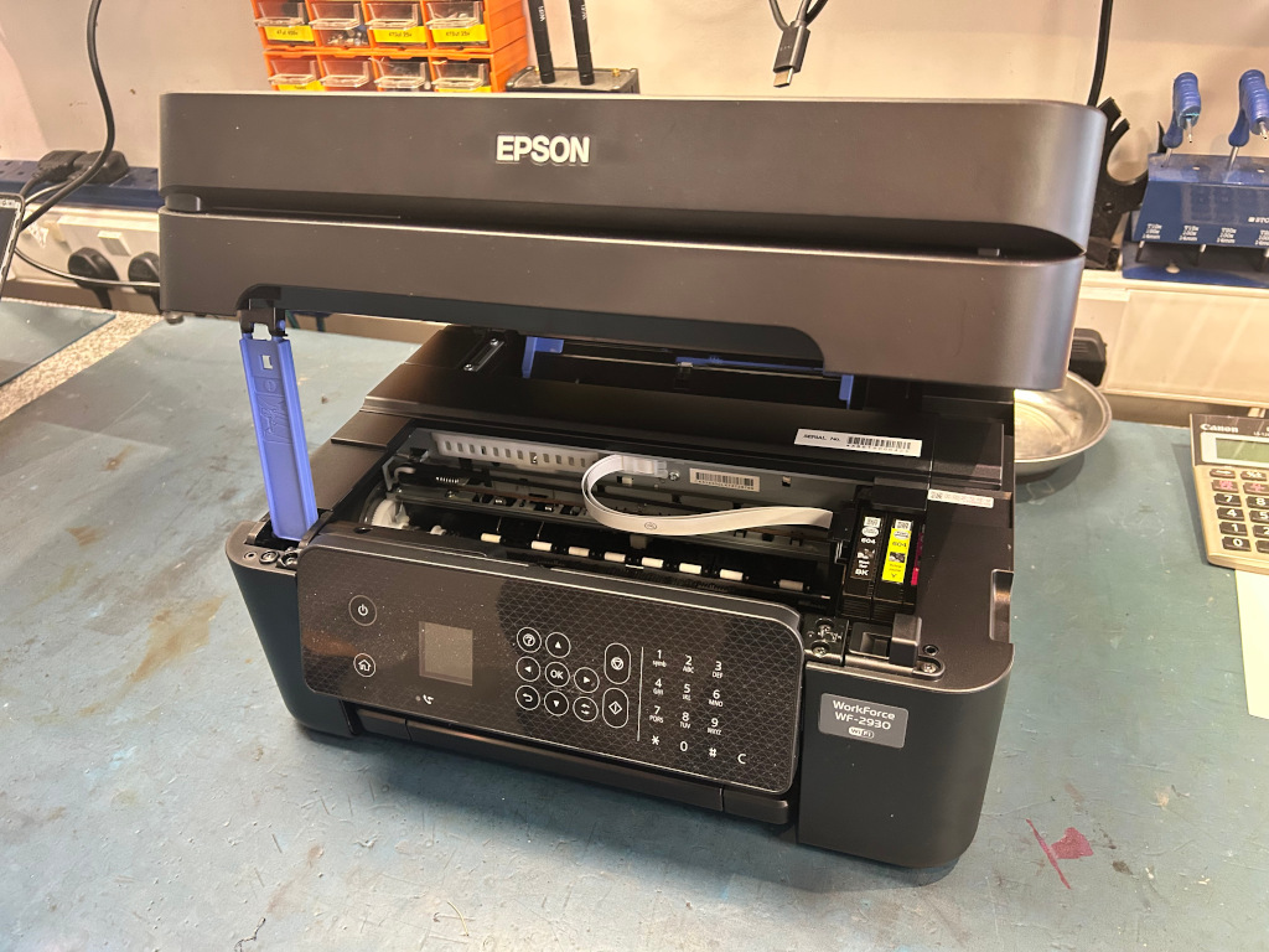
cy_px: 476
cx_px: 634
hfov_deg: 67.3
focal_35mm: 26
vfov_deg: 53.1
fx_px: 953
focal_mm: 5.7
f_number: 1.5
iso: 400
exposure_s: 1/50
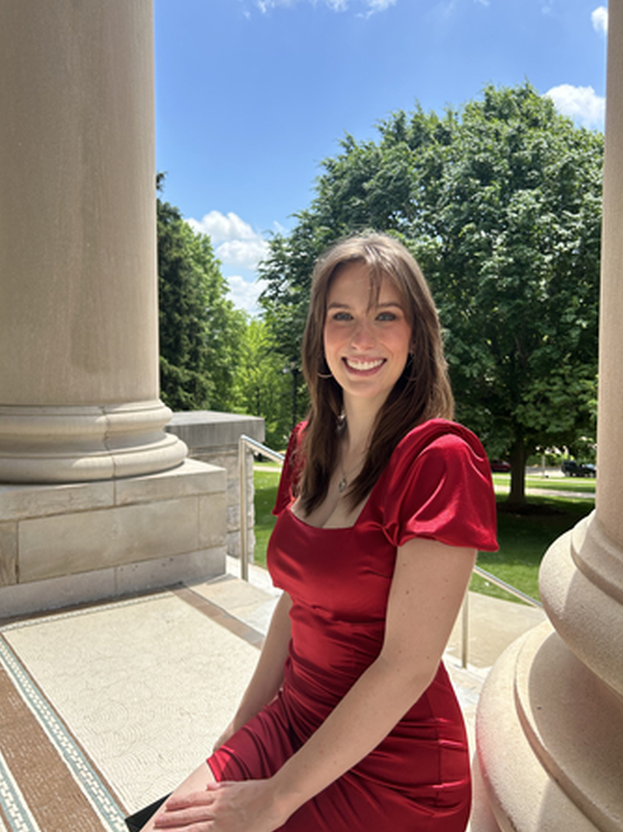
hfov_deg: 49.7
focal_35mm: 28
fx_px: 673
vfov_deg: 63.4
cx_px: 323
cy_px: 397
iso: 50
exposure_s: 1/1972
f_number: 1.5
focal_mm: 5.7
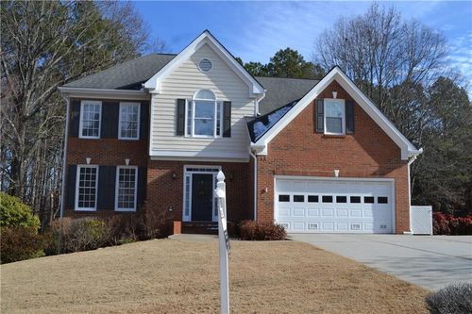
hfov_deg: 57.2
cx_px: 236
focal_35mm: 33
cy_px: 157
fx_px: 432
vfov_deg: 39.9
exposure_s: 1/200
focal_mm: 22
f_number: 7.1
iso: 100
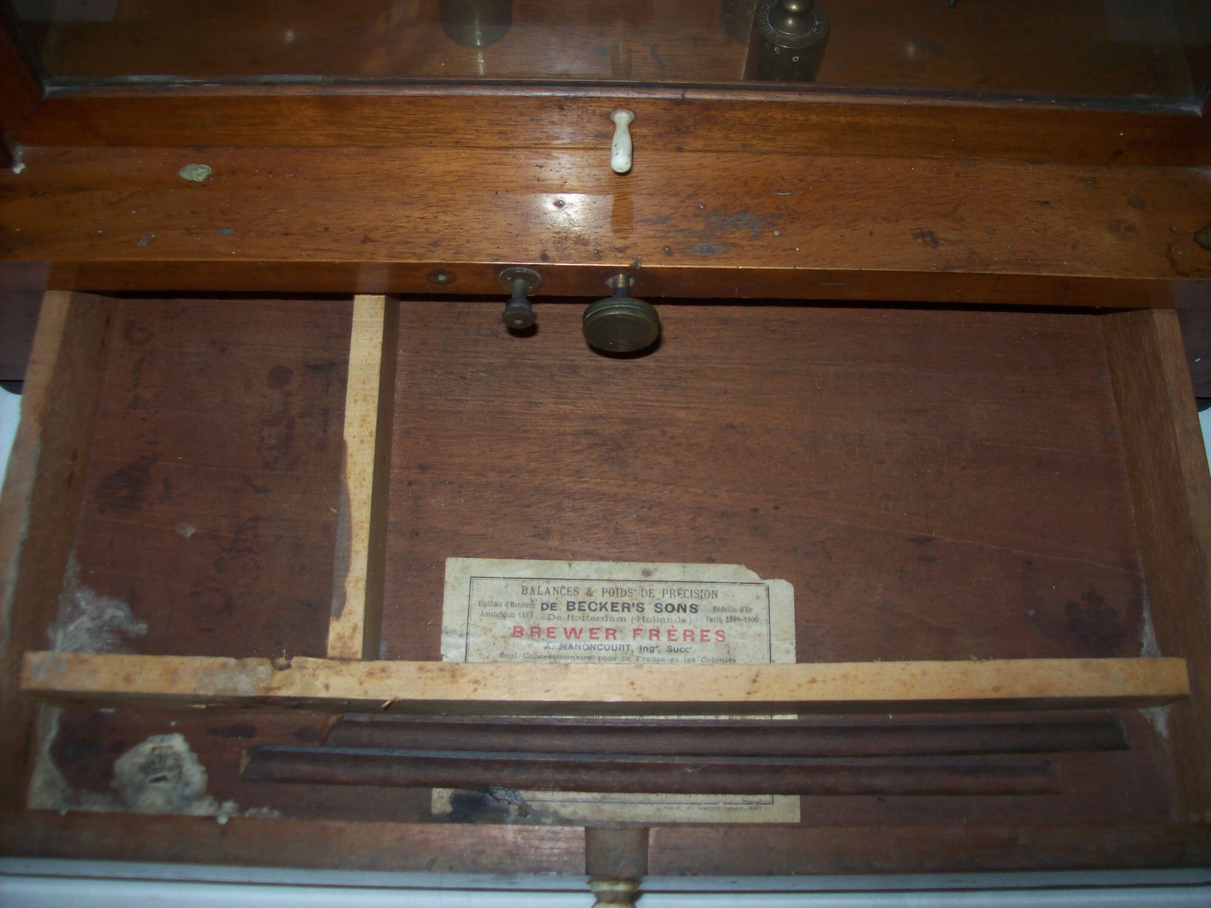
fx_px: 1259
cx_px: 606
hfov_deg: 51.4
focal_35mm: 36
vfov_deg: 39.6
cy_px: 454
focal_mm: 6
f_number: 2.7
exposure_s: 1/64
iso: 80
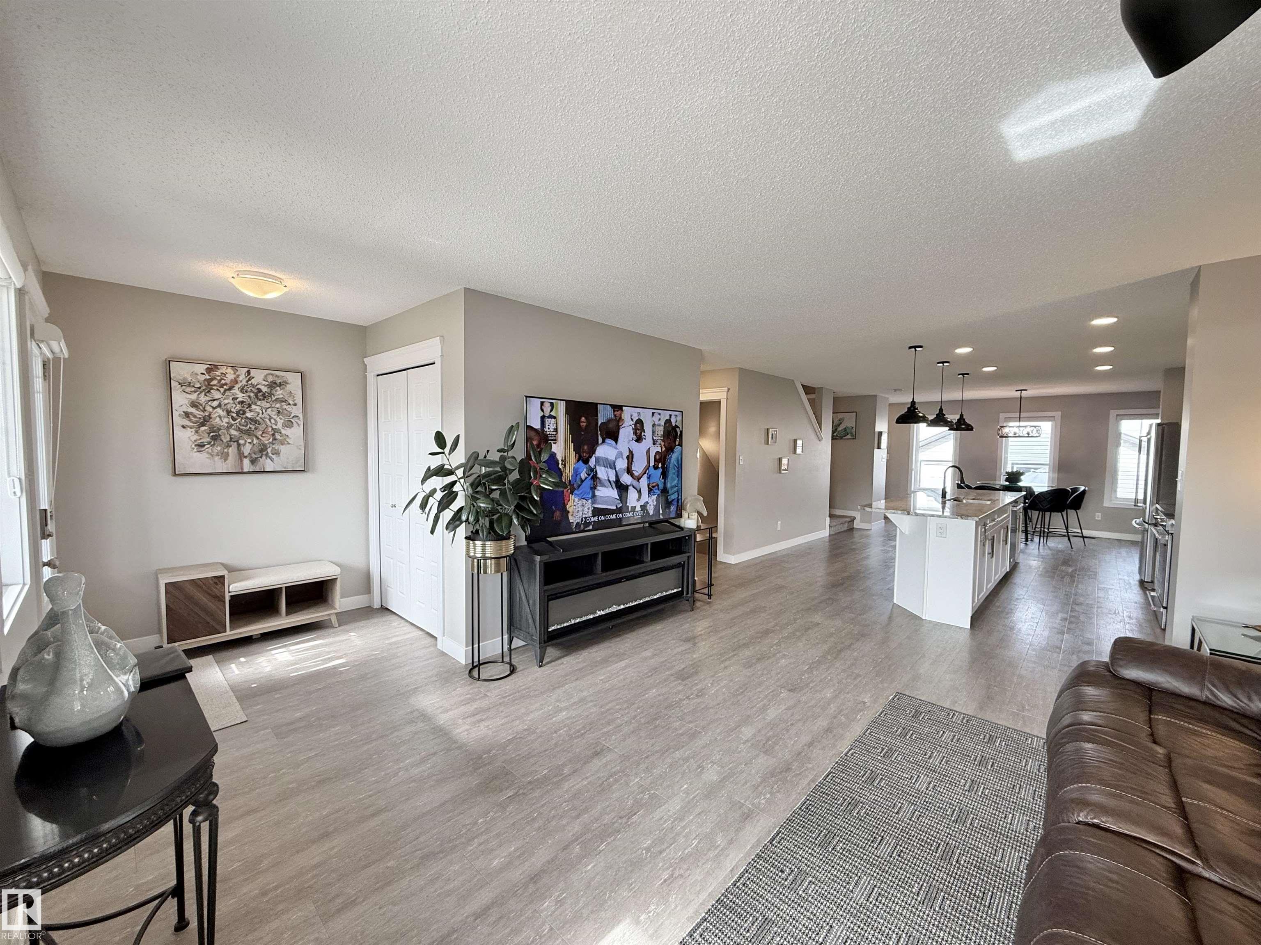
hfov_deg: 102.1
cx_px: 630
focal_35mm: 14
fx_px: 510
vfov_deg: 85.7
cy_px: 472
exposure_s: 1/120
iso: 100
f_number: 2.2
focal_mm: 2.22
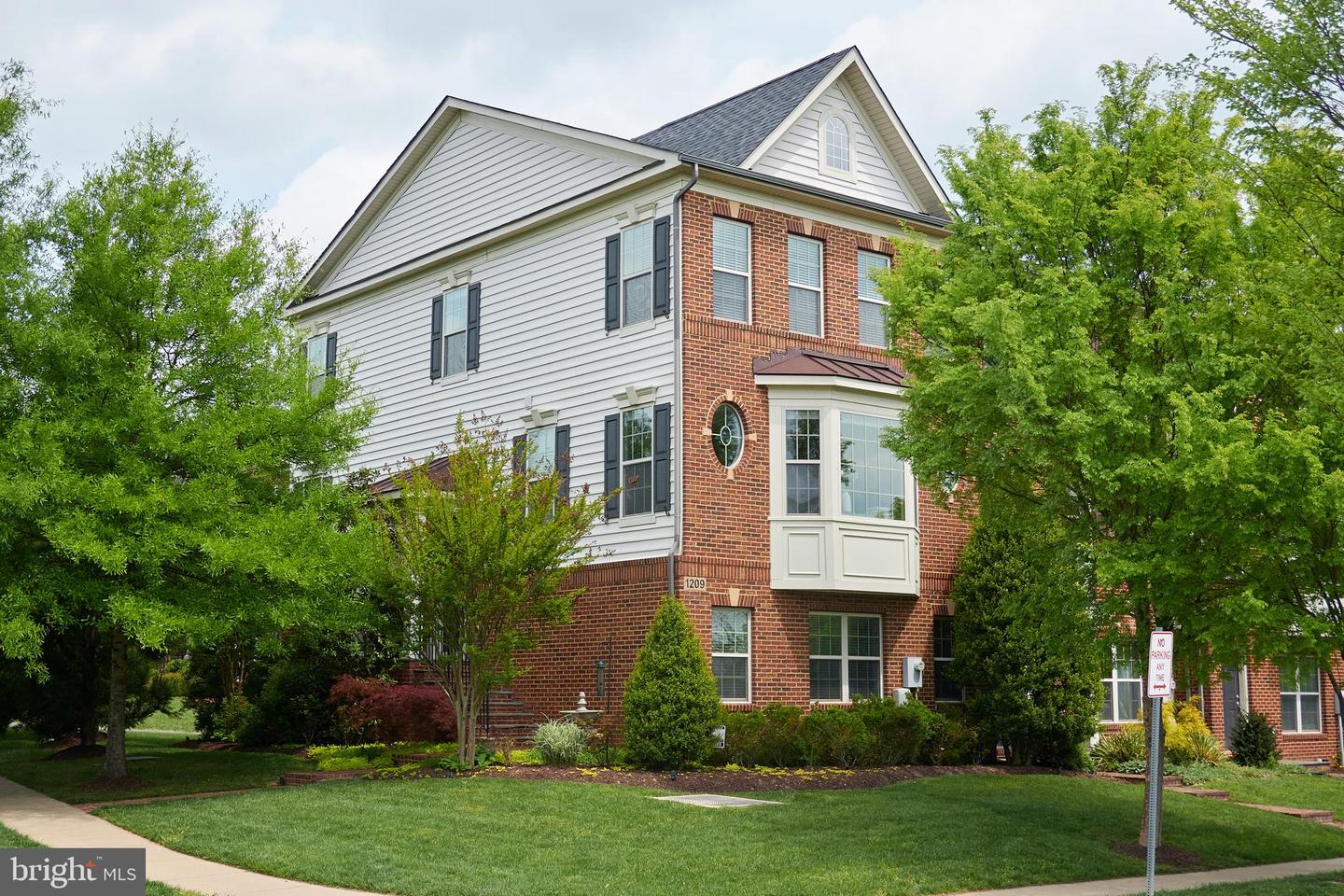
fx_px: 1755
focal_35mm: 47
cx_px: 672
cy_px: 448
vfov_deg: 28.6
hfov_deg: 41.9
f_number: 4
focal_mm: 17.53
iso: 400
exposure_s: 1/640
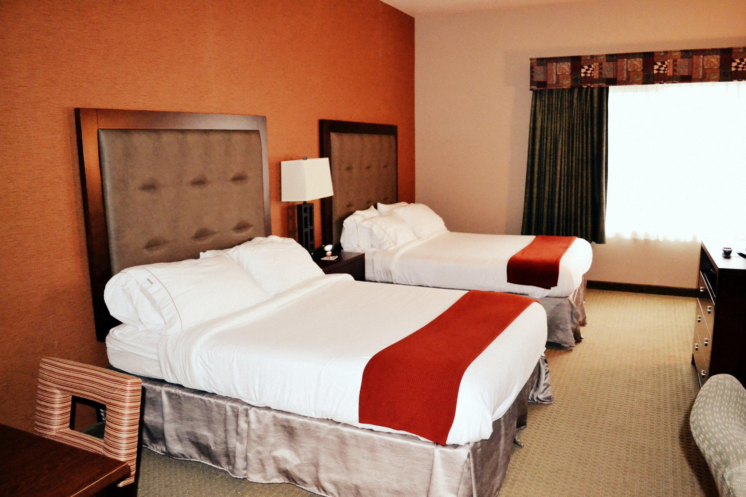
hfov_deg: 67.4
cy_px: 248
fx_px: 559
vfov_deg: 47.9
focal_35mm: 27
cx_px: 373
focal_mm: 18
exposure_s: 1/60
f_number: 3.5
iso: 3200
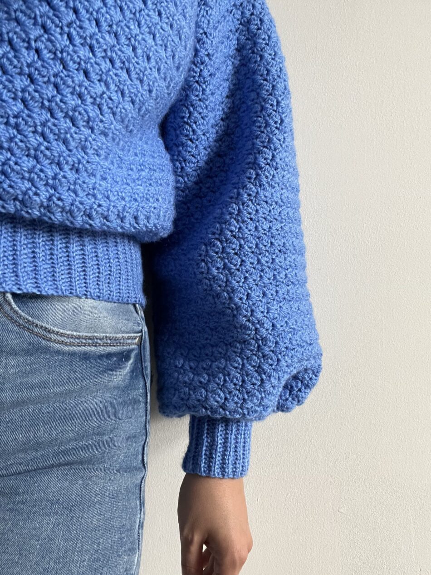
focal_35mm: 30
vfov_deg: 60.0
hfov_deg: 46.8
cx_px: 216
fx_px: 498
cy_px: 288
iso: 250
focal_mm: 2.71
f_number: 2.2
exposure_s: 1/60
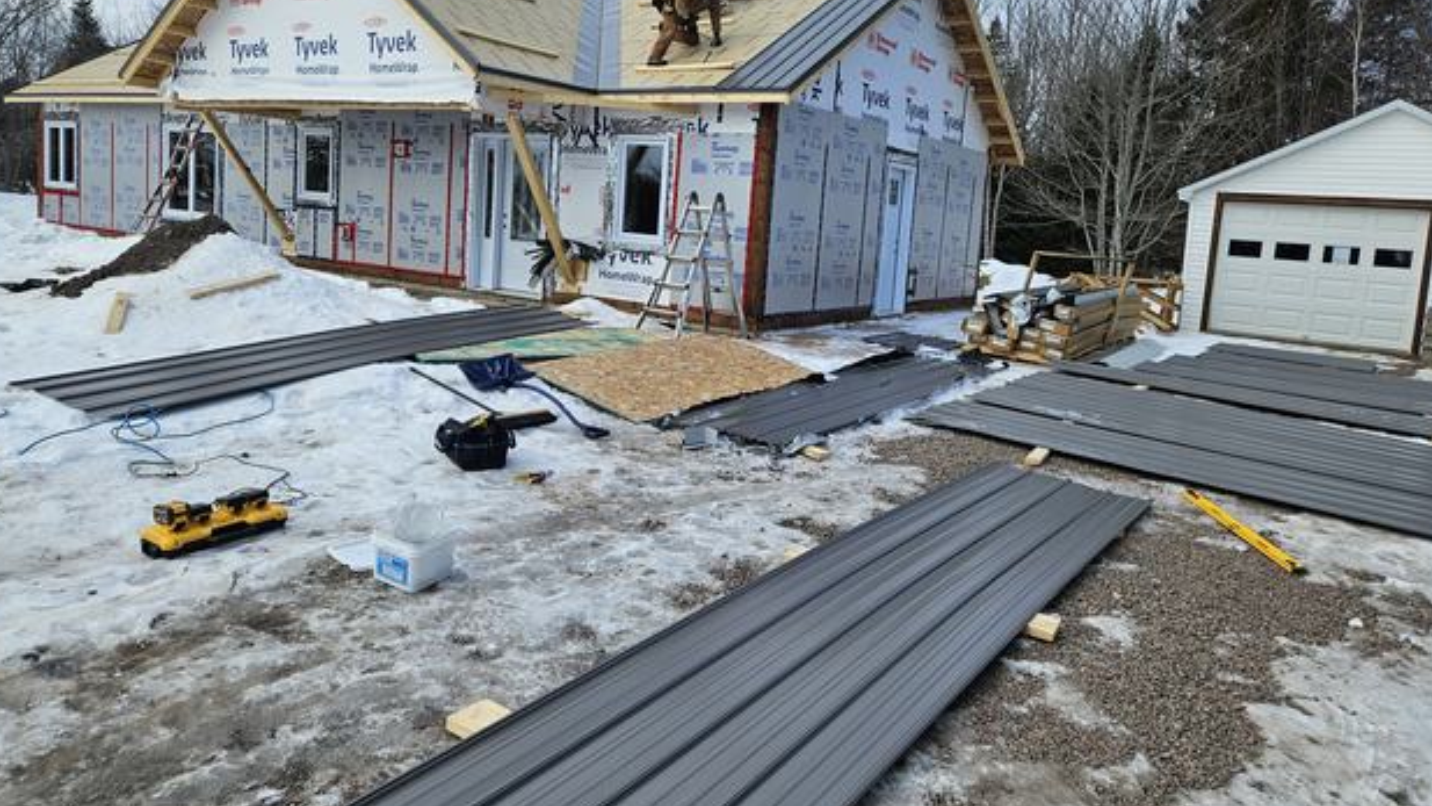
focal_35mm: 26
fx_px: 987
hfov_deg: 71.9
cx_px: 710
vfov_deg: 44.0
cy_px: 297
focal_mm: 5.4
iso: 25
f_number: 1.8
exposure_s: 1/1962
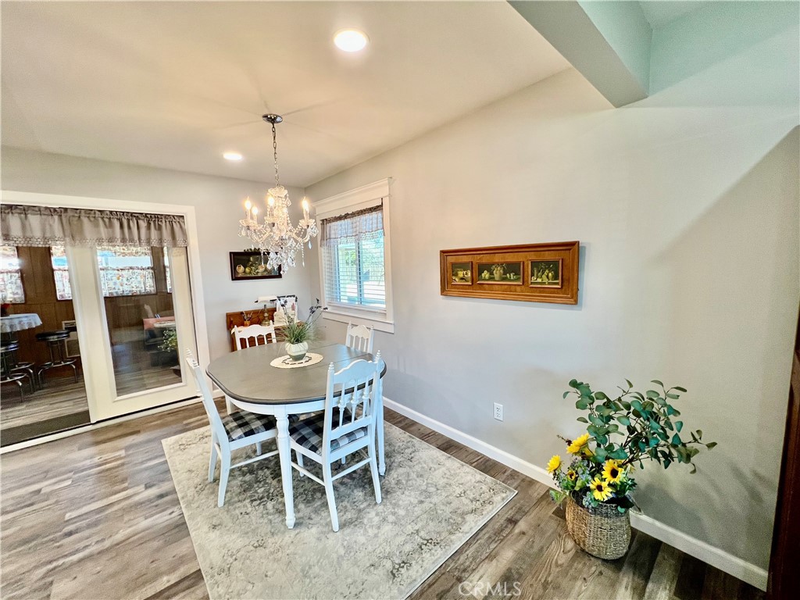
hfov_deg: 106.2
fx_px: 300
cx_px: 400
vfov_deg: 89.9
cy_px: 300
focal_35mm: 13
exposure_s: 1/120
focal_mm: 1.57
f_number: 1.8
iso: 200
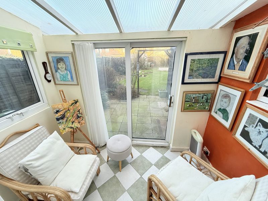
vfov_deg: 85.7
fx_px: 108
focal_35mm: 14
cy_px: 100
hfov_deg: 102.1
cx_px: 134
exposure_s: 1/99
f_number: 2.2
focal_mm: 2.22
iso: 100
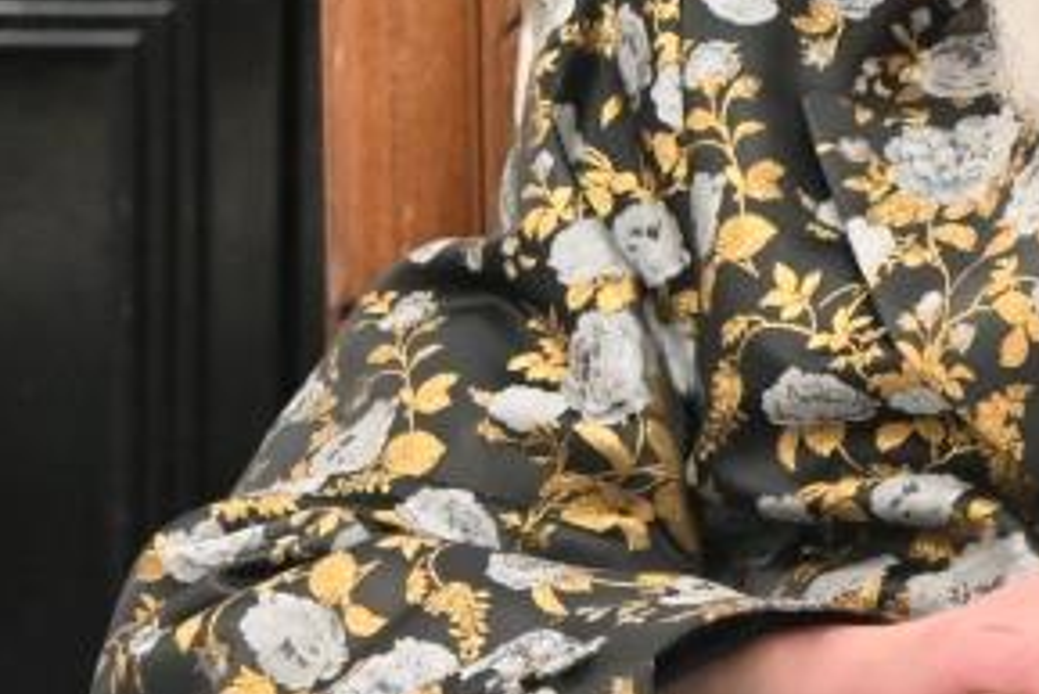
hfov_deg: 3.7
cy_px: -65
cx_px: 1312
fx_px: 16054
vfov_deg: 2.5
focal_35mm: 556
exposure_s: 1/125
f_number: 4
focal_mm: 105
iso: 320
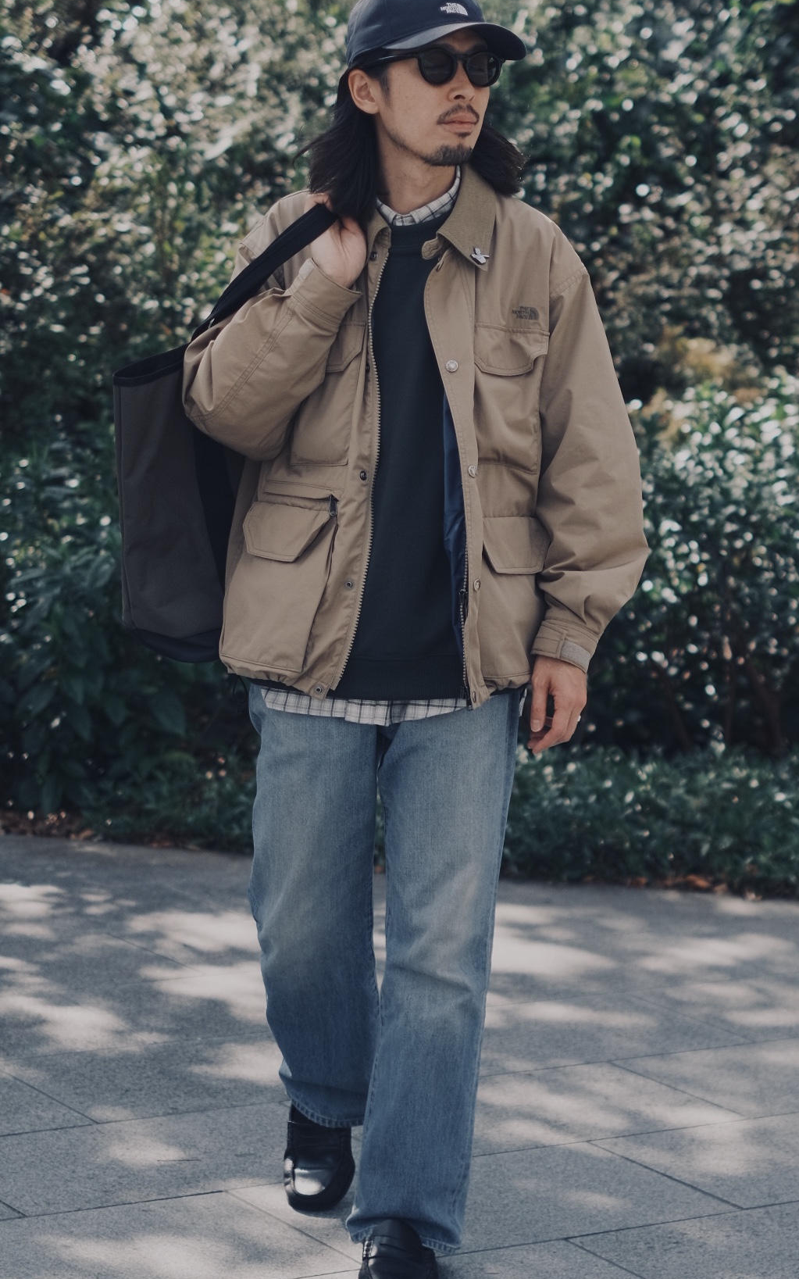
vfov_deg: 29.4
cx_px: 402
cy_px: 636
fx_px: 2439
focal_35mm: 70
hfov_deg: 18.6
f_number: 1.6
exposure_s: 1/1250
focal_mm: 35
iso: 320
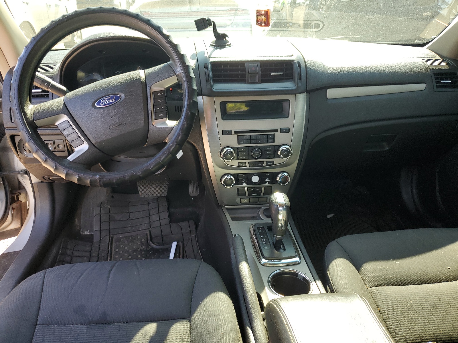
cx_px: 229
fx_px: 344
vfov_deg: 53.1
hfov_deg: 67.3
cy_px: 172
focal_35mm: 26
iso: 50
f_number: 1.5
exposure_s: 1/147
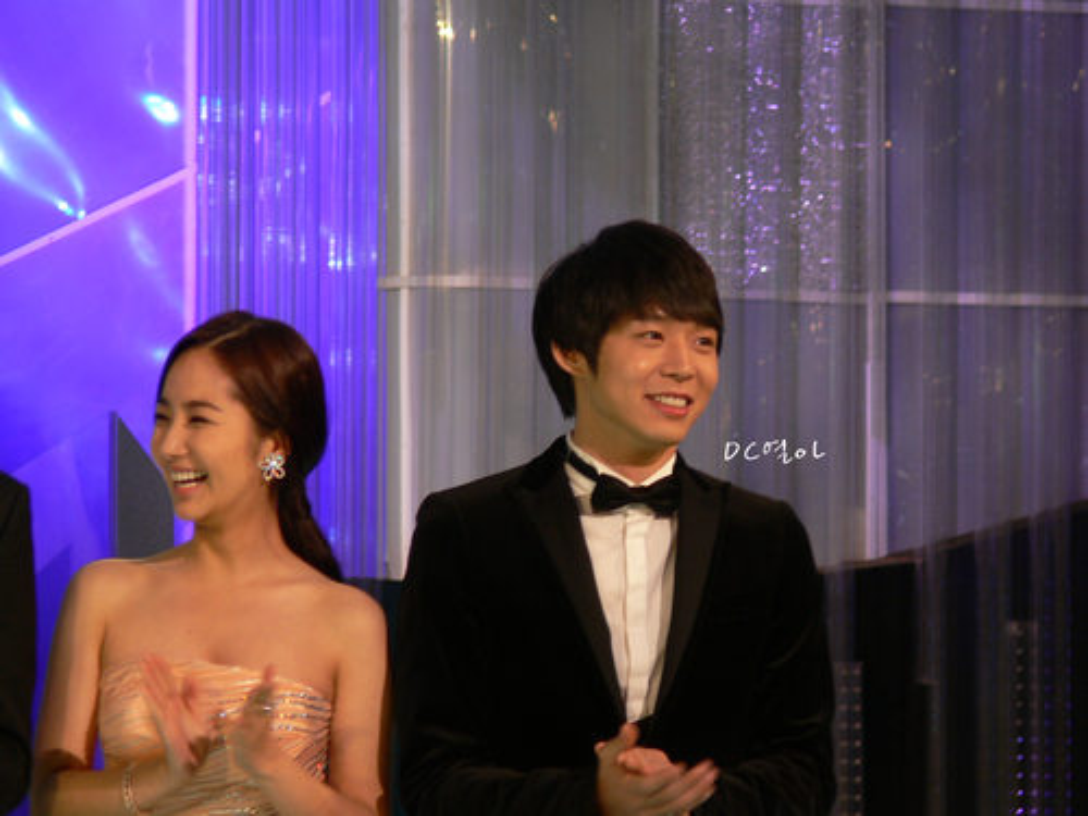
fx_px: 16815
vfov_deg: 2.8
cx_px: 544
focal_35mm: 535
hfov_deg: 3.7
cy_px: 408
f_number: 3.7
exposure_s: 1/30
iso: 100
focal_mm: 88.8
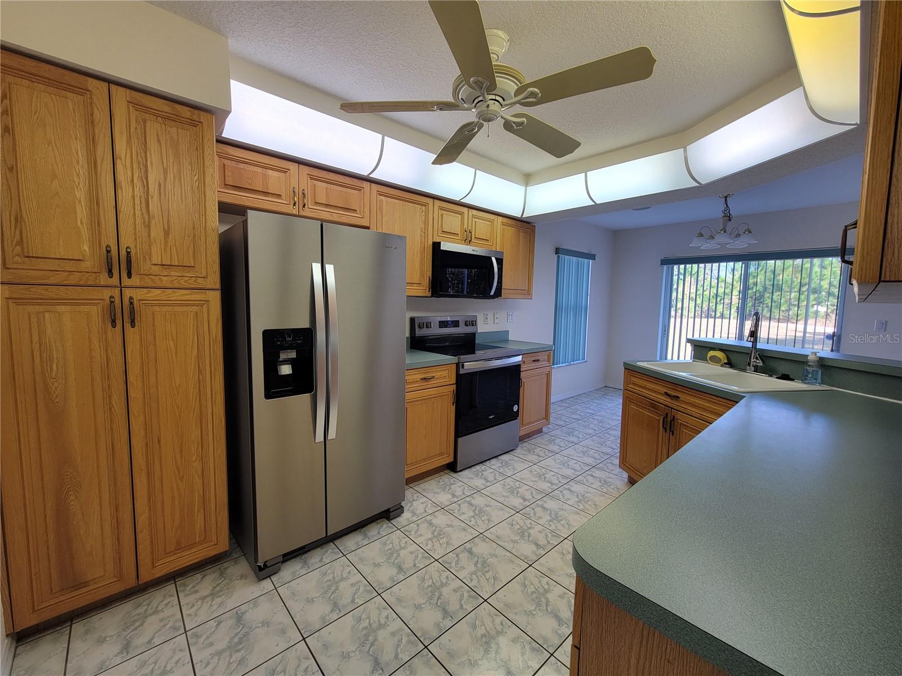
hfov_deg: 106.2
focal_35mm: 13
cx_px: 451
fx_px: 339
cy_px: 338
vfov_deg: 89.9
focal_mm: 2.2
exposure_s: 1/79.9
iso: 64
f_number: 2.2
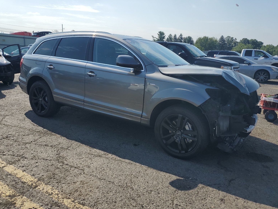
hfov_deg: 65.3
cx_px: 143
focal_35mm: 27
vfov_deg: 51.4
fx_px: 217
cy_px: 103
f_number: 1.5
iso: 50
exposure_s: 1/5000
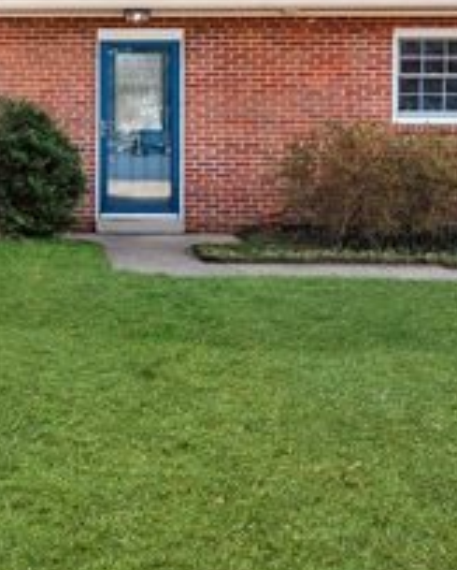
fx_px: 1012
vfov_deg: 30.8
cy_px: 138
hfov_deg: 24.8
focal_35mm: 60
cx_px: 56
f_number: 9
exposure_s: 1/250
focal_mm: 26
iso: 200
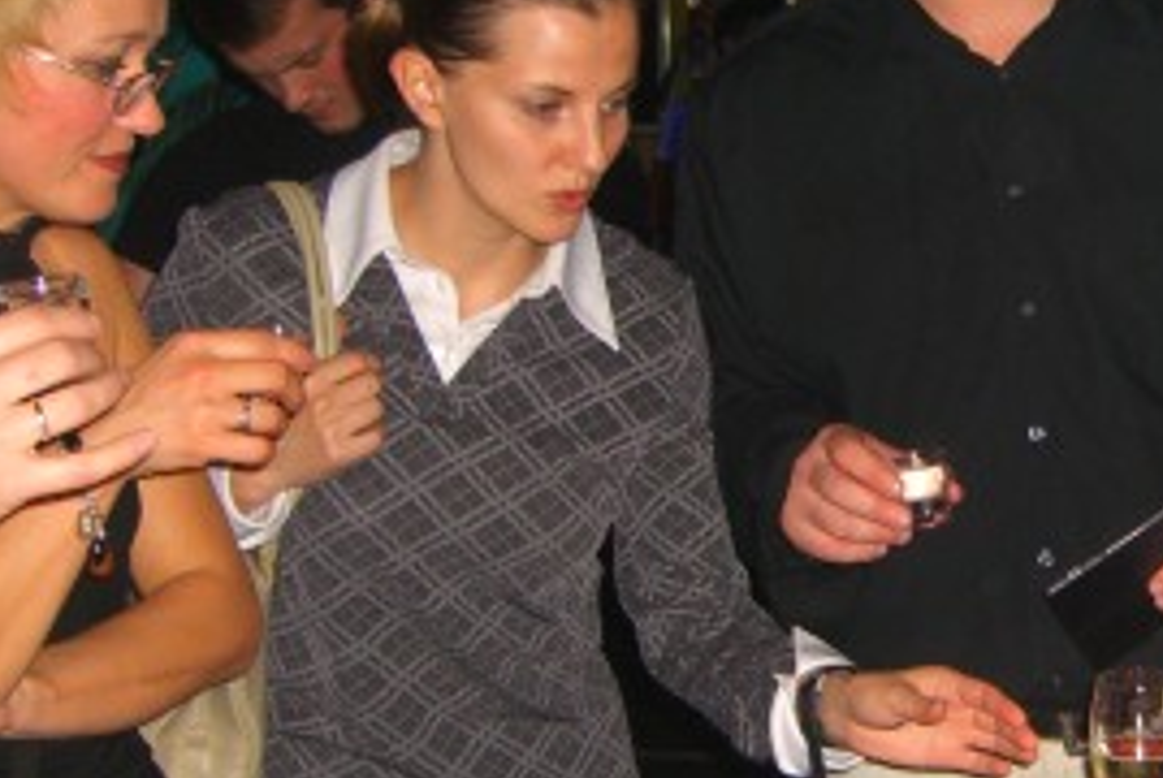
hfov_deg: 22.5
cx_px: 1046
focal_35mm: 88
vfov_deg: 15.6
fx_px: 2846
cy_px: 393
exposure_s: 1/60
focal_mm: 7.9
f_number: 2.8
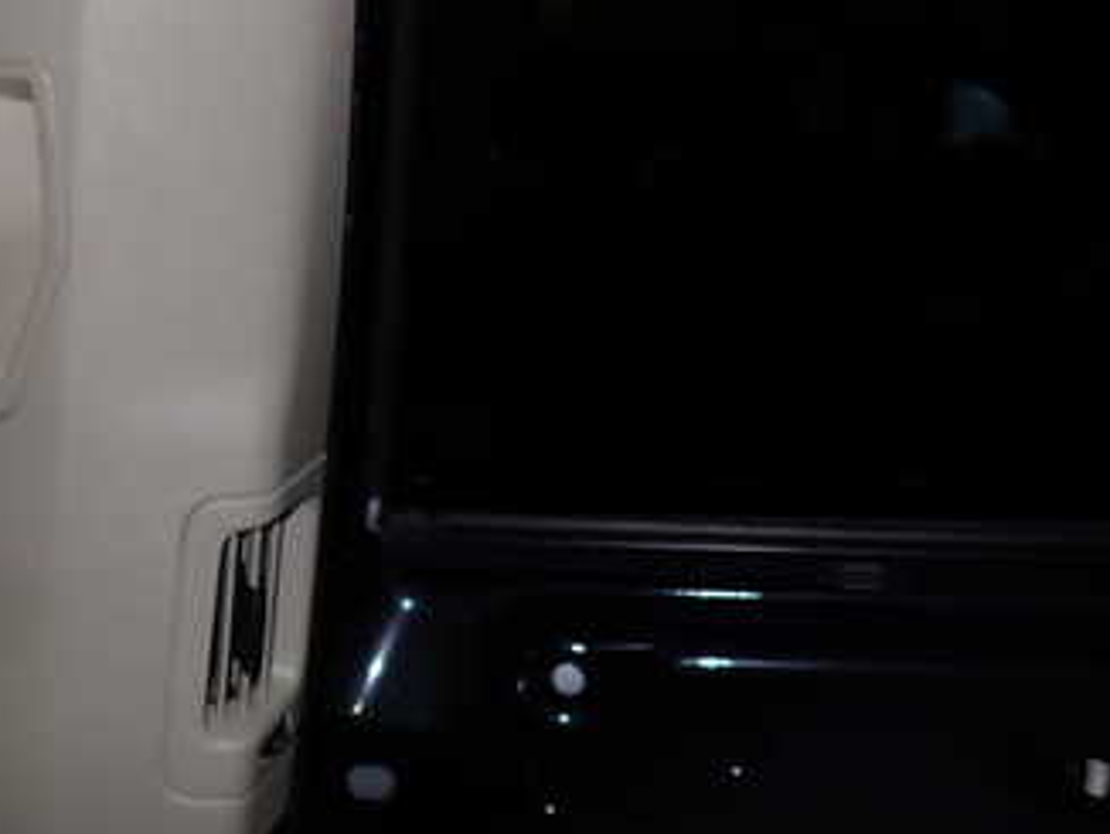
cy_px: 191
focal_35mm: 46
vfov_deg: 30.9
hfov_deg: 39.4
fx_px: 1476
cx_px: 204
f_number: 5.6
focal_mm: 4.5
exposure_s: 1/30
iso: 200
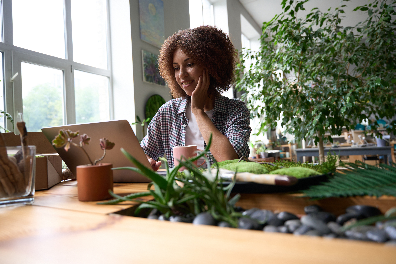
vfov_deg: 53.1
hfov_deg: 73.7
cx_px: 198
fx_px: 264
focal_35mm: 24
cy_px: 132
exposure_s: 1/250
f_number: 2.8
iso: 400
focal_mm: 24
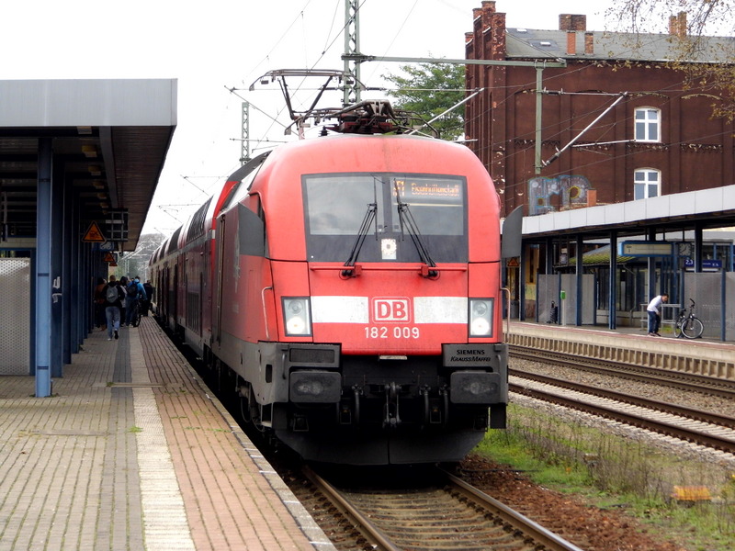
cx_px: 368
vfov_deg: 11.2
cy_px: 276
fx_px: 2803
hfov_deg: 14.9
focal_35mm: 132
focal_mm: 23.6
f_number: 4.7
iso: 100
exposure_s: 1/145
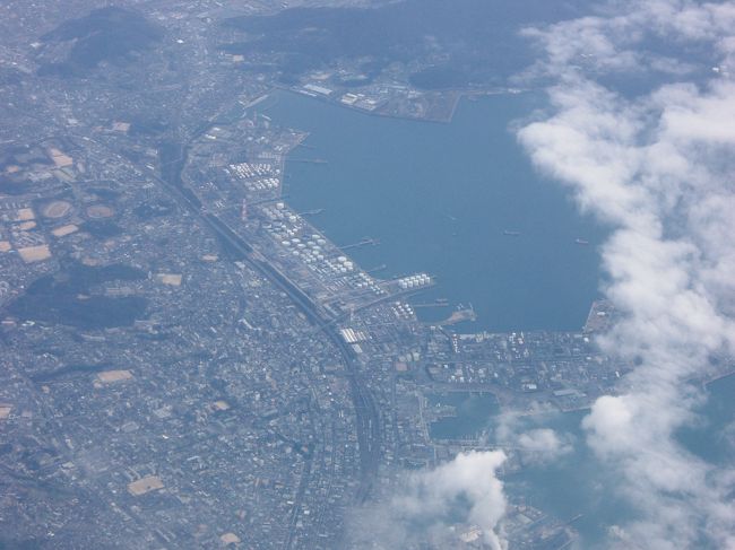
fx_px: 2420
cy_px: 275
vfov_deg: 13.0
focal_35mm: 114
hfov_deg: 17.3
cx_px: 368
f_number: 5.4
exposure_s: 1/320
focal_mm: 23.7
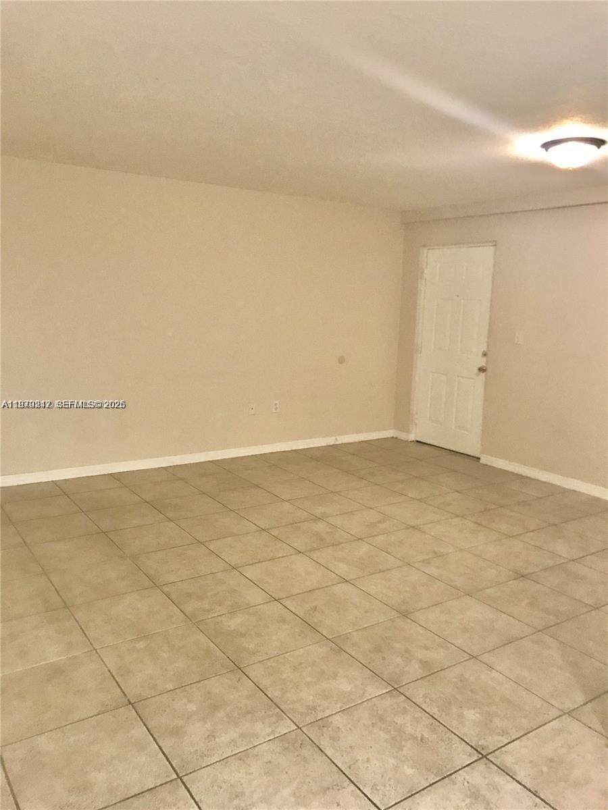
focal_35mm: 28
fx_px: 656
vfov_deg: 63.4
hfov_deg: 49.7
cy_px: 405
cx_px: 304
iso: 100
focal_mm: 3.99
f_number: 1.8
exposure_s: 1/13
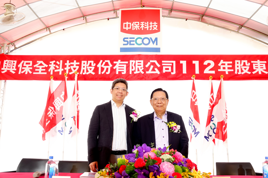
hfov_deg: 61.9
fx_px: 223
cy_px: 89
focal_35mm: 30
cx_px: 134
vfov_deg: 43.6
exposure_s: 1/125
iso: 640
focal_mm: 11.03
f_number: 4.5
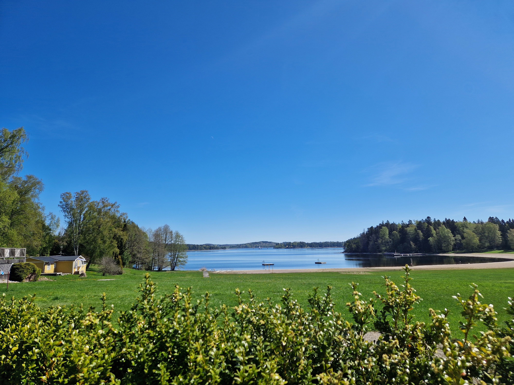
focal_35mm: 23
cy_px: 192
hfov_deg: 73.9
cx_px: 257
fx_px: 342
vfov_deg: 58.9
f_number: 1.8
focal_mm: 5.4
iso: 50
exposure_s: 1/3032
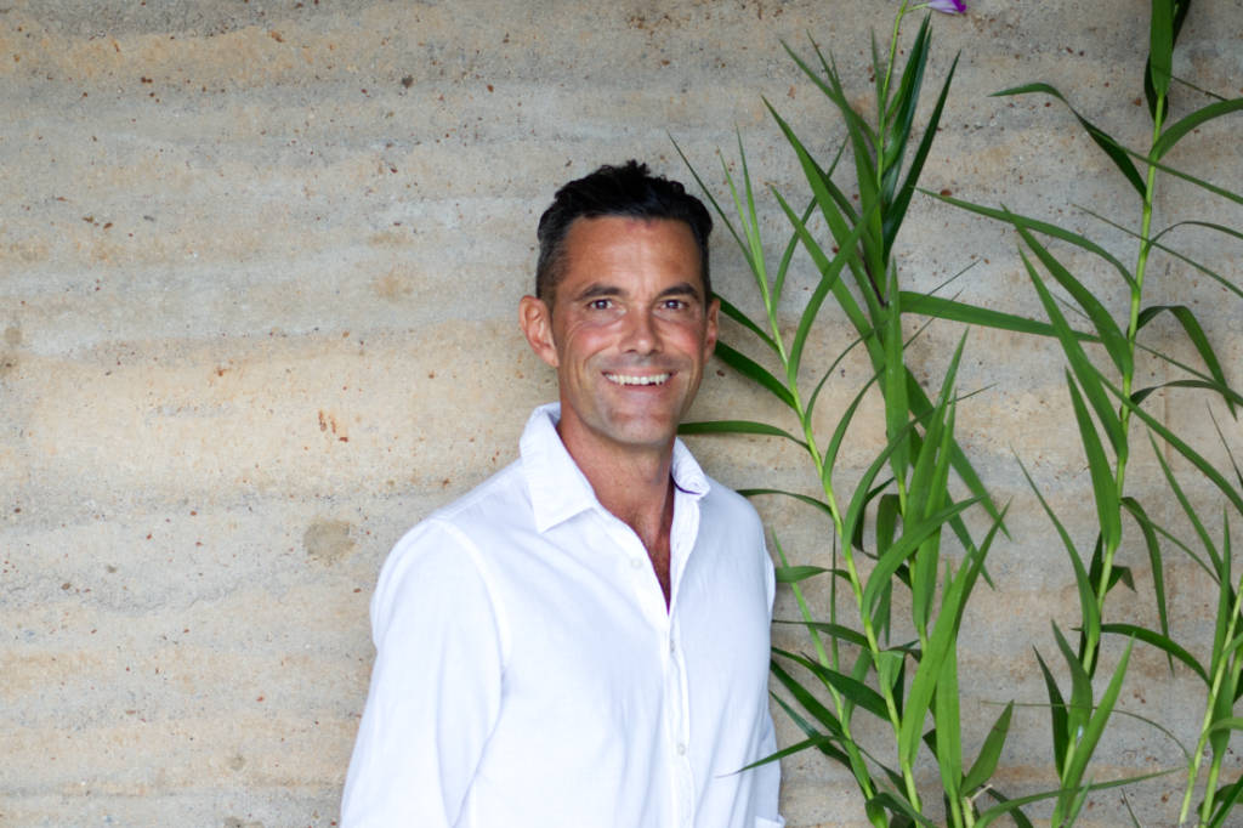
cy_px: 414
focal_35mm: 75
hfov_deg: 27.0
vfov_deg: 18.2
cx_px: 622
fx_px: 2589
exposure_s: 1/1000
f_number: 2
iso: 400
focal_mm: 50
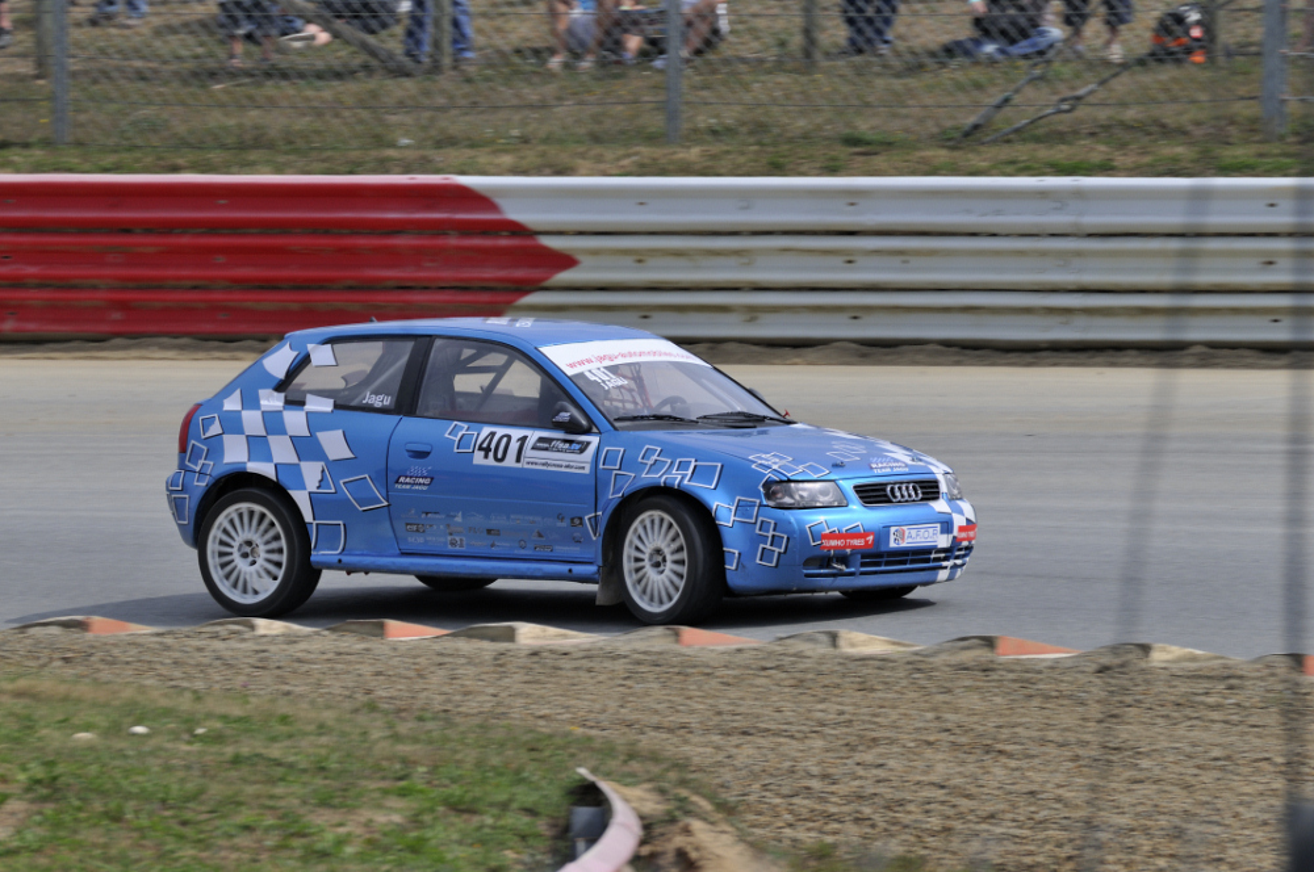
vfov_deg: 3.0
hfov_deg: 4.6
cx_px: 657
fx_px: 16404
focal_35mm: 450
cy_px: 436
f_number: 9
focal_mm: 300
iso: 200
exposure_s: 1/320
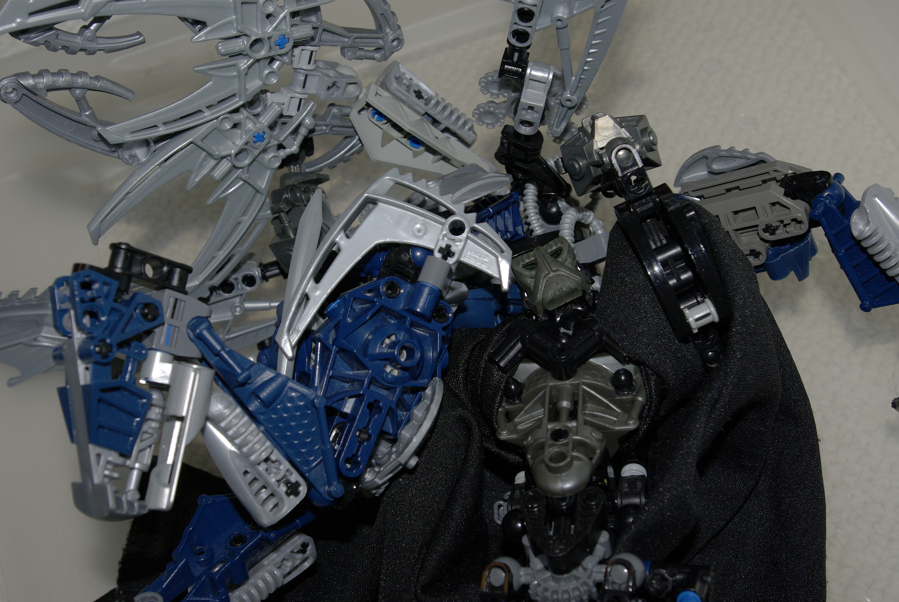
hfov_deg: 39.9
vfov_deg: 27.3
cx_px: 450
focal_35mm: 50
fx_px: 1238
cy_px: 301
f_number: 8
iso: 400
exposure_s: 1/45
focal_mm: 33
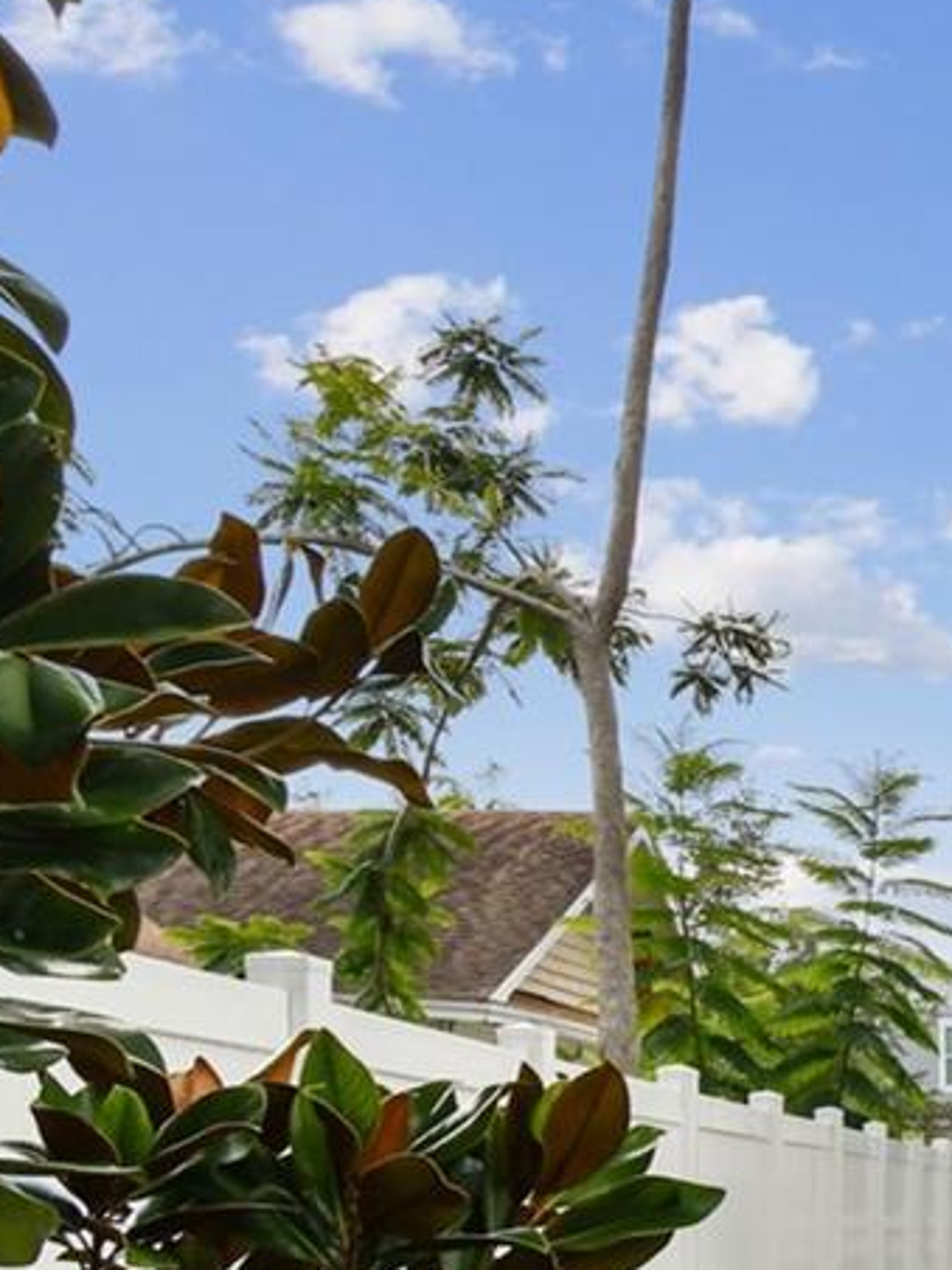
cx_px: 2137
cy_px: 736
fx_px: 1870
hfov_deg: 16.4
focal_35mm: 51
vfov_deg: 37.4
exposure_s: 1/80
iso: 100
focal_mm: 10
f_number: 7.1
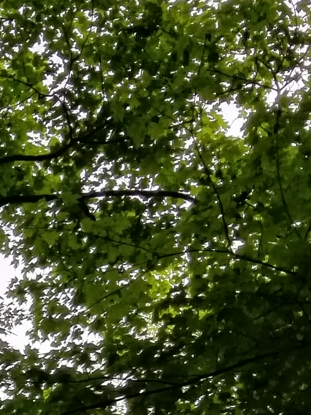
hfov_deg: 9.0
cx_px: -380
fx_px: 1822
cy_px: 692
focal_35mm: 152
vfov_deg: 12.2
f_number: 1.7
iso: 50
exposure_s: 1/778
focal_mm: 4.25
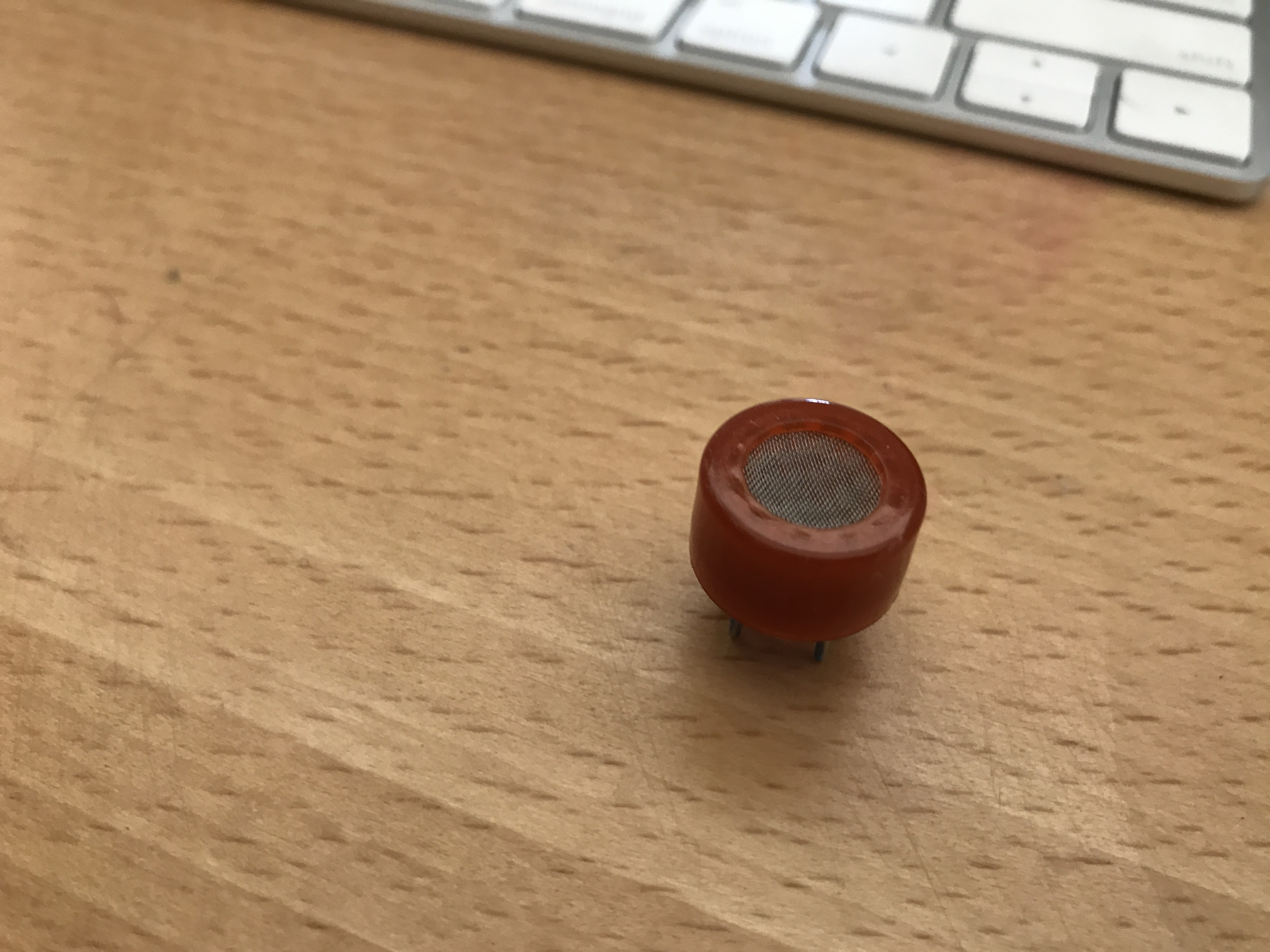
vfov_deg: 49.7
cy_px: 476
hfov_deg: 63.4
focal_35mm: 28
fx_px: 1027
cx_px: 635
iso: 40
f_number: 1.8
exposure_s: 1/24
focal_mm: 3.99
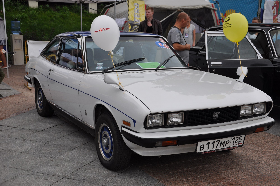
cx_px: 140
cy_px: 93
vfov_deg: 26.4
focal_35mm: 51
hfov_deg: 38.9
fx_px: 396
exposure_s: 1/1250
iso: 400
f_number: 4.5
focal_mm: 34
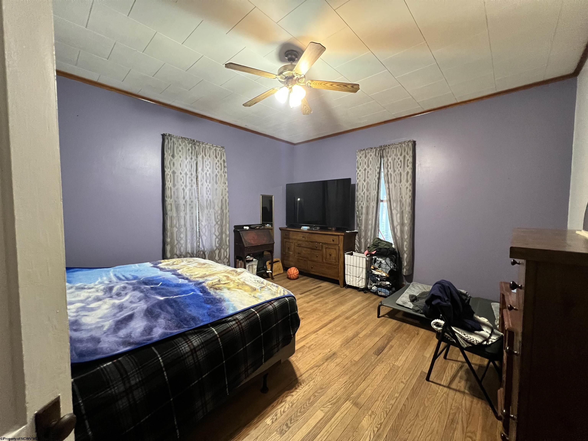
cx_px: 294
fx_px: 221
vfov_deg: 89.9
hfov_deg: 106.2
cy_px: 220
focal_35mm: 13
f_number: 1.8
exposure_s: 1/60
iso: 640
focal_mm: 1.57
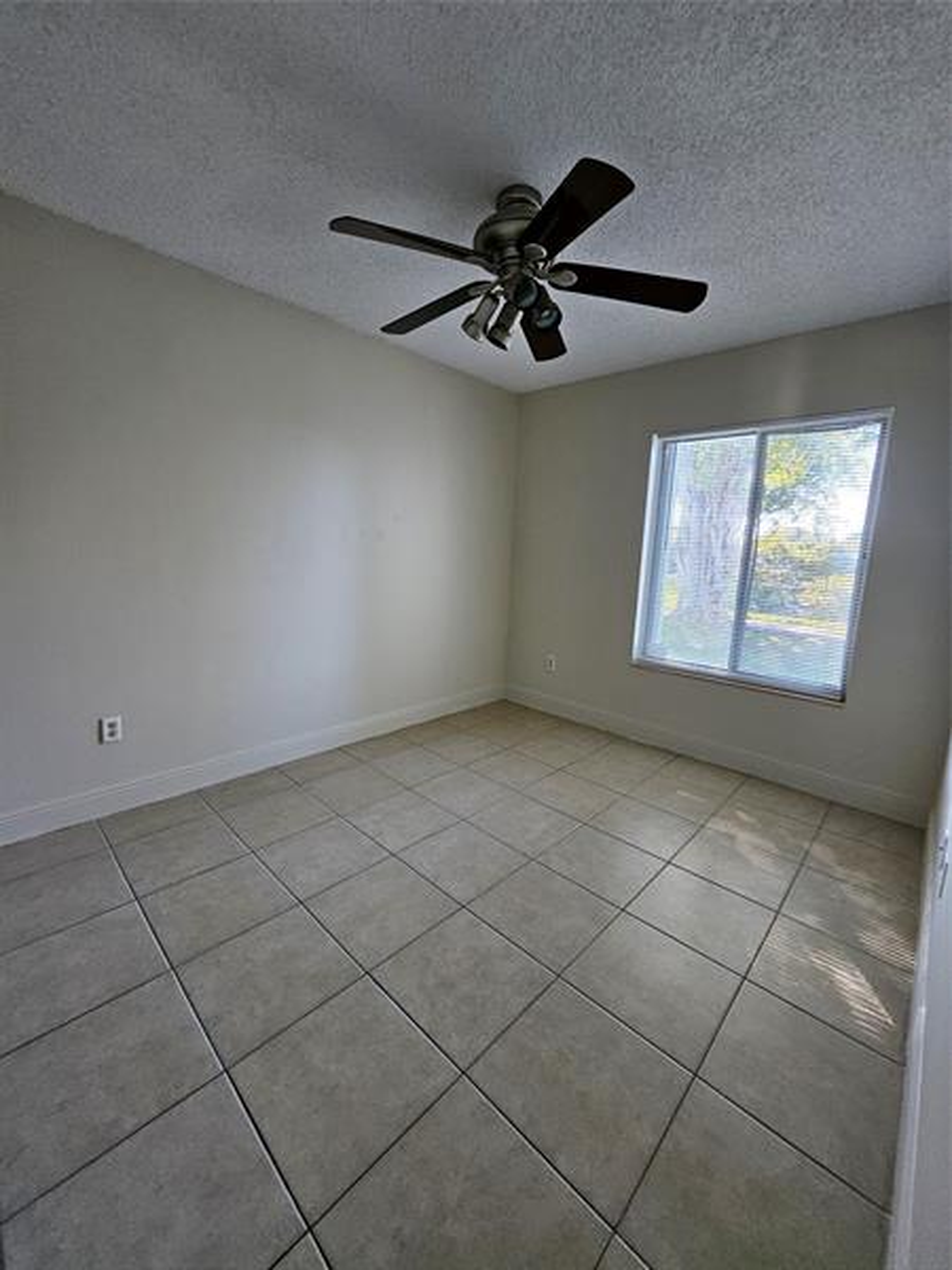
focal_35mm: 13
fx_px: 477
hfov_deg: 89.9
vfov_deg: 106.2
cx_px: 476
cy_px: 635
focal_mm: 1.7
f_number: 2.2
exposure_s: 1/60
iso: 200
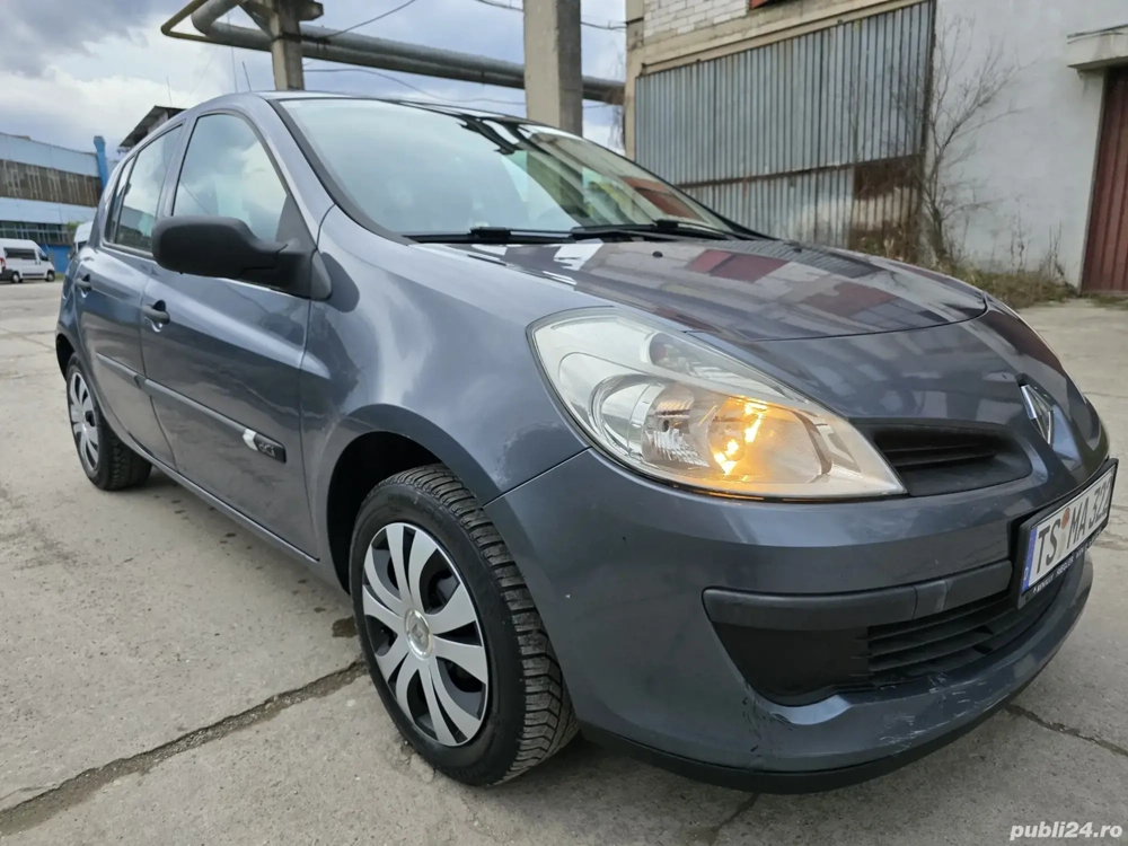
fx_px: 749
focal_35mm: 23
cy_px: 423
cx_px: 564
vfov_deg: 58.9
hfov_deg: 73.9
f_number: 1.7
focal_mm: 6.3
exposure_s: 1/180
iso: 160
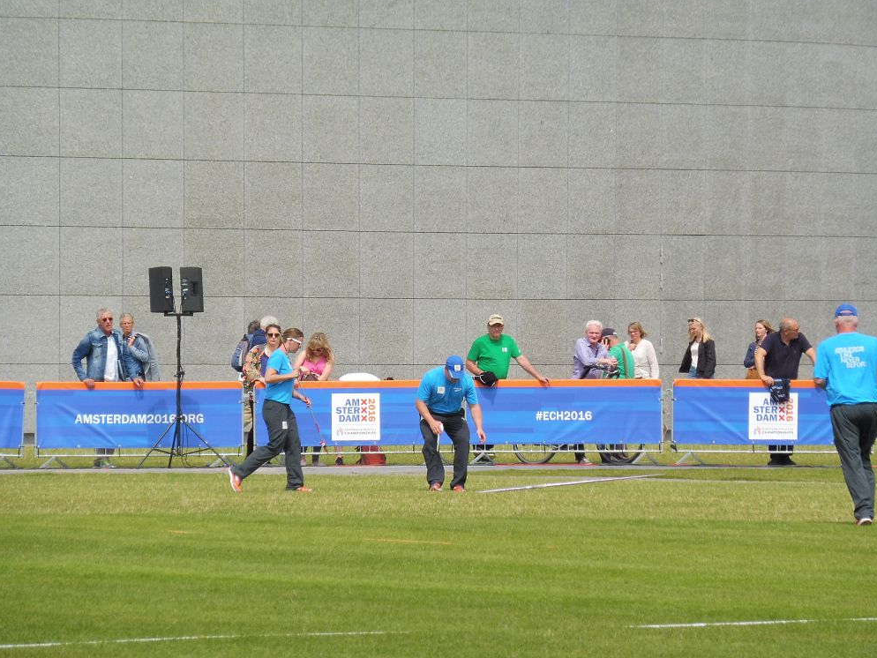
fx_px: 8768
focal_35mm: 346
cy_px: 333
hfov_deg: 5.7
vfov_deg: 4.3
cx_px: 447
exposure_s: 1/500
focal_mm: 60
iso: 100
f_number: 6.3
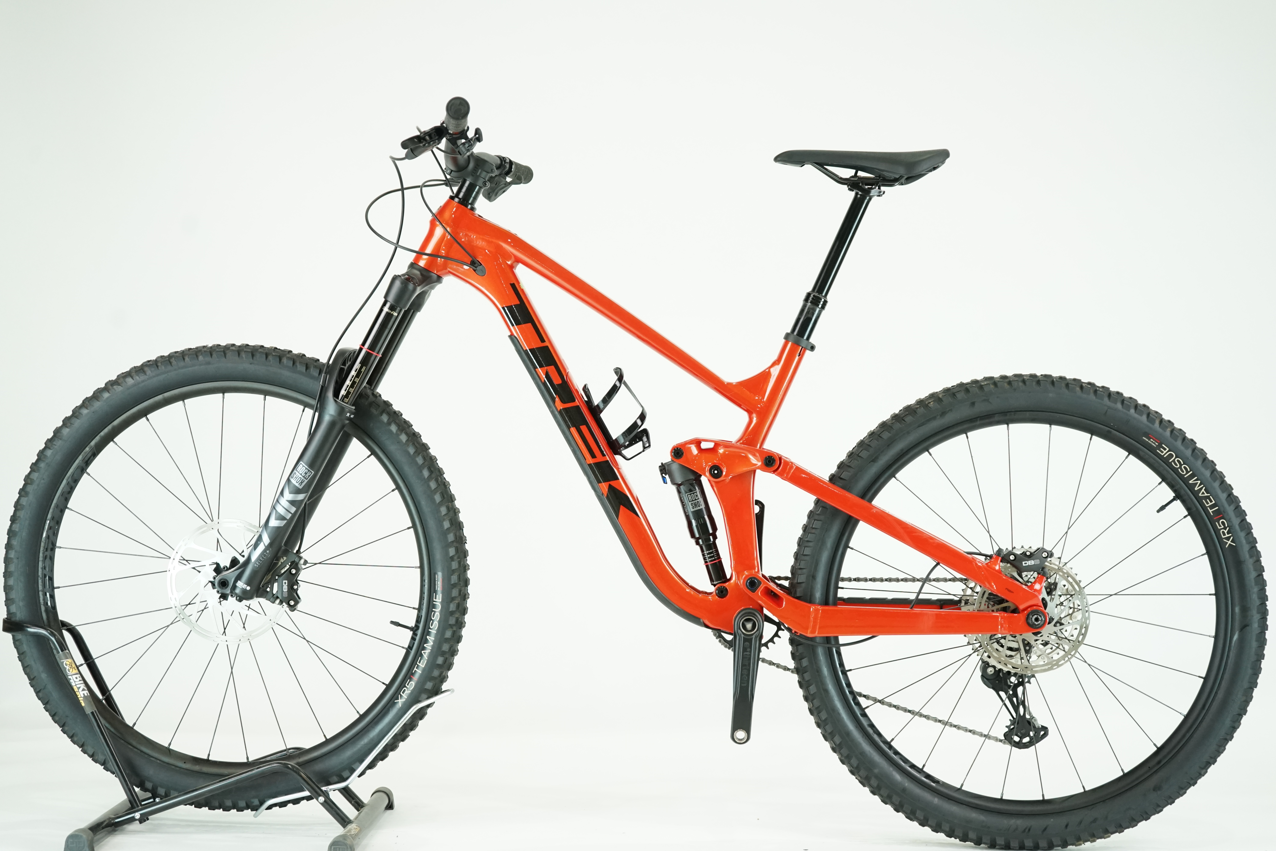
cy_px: 426
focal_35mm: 51
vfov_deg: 26.5
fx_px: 1808
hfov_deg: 38.9
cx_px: 638
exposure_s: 1/200
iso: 2000
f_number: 5
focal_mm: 51
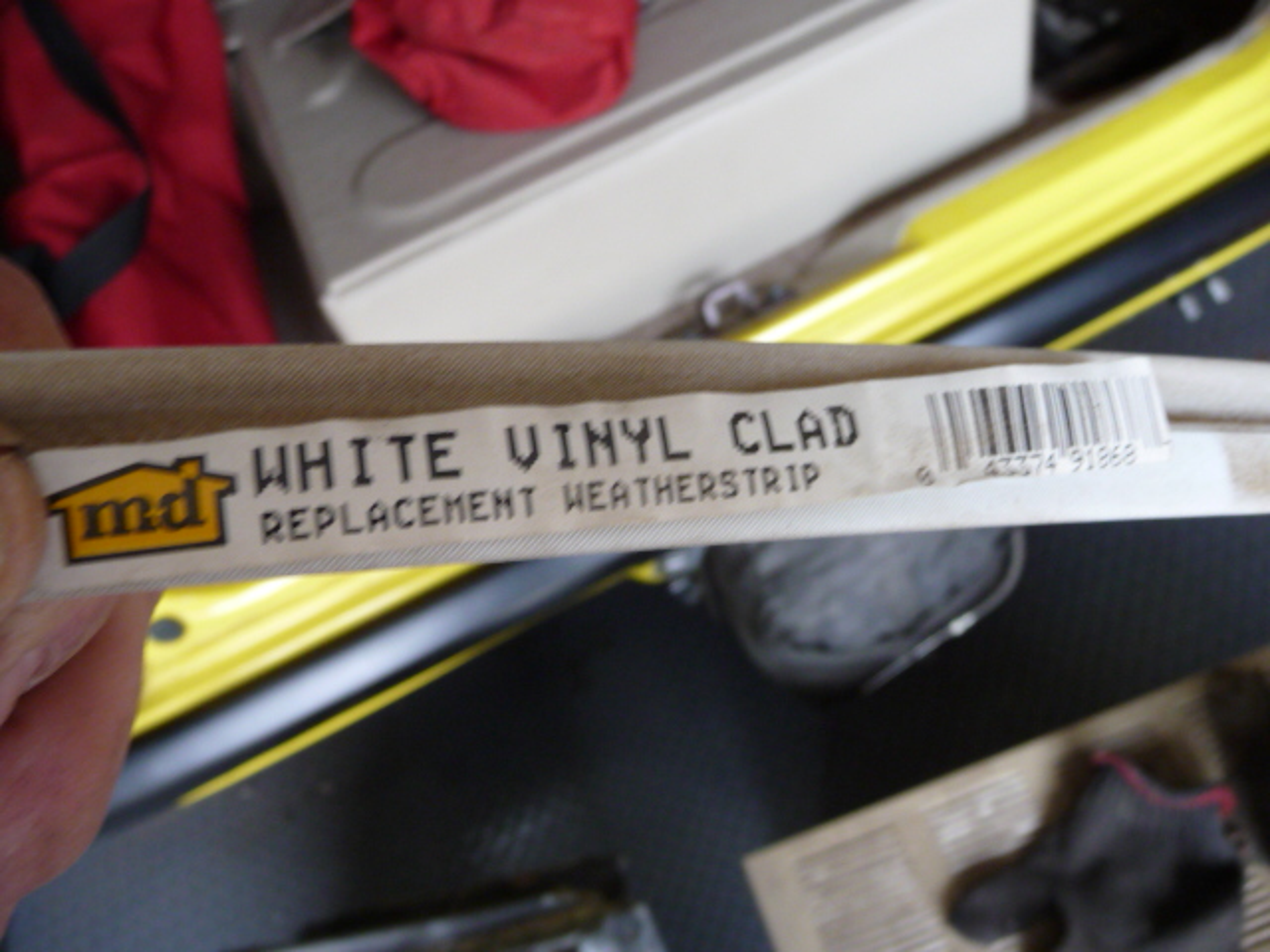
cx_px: 635
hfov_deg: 63.4
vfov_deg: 49.7
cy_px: 476
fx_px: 1027
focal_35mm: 28
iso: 250
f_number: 3.3
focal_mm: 4.7
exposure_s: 1/30
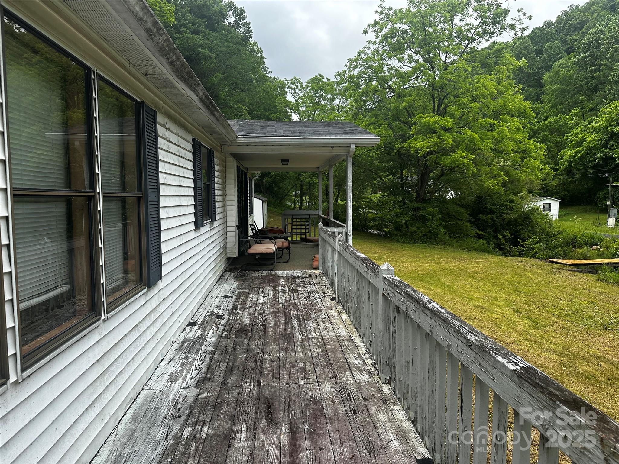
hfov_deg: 71.6
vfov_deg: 56.8
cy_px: 232
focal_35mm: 24
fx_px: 429
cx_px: 310
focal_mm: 6.86
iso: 80
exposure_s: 1/2410
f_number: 1.78
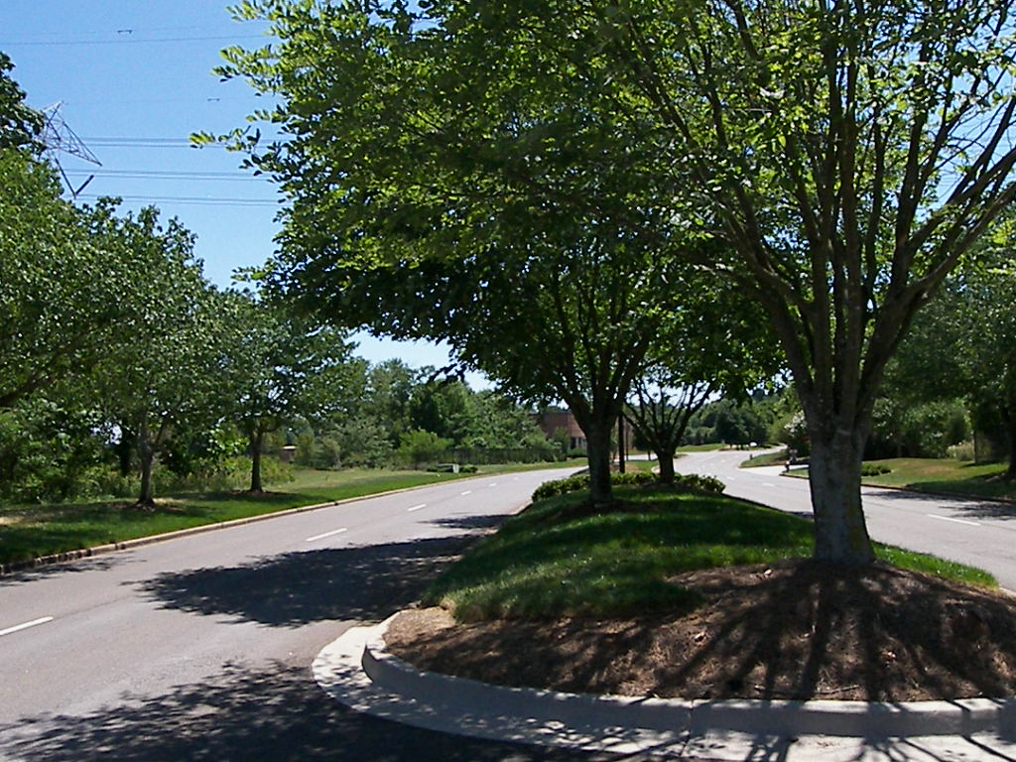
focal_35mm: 31
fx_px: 910
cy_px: 381
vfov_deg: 45.4
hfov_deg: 58.4
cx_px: 508
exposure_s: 1/3200
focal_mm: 6.6
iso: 400
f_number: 4.5
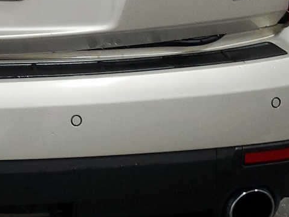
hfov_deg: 21.3
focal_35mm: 87
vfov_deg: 16.1
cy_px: -62
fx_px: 727
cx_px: -34
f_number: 1.5
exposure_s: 1/60.2
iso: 99
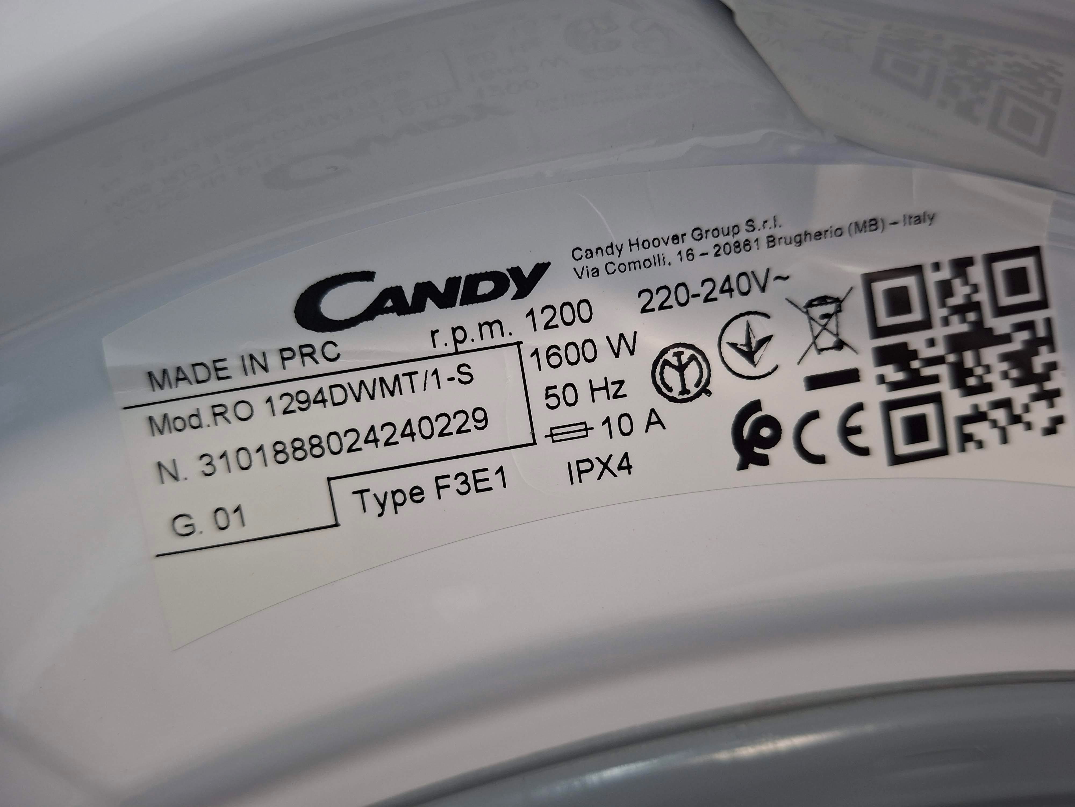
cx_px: 538
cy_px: 404
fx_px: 714
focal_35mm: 23
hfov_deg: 73.9
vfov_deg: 58.9
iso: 400
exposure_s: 1/33
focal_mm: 5.54
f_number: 1.8
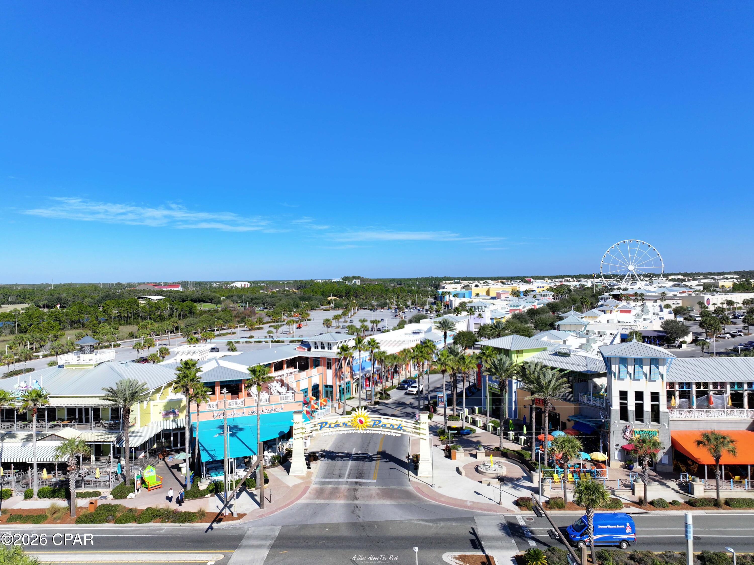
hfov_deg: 71.6
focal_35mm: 24
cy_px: 282
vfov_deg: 56.8
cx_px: 377
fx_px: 523
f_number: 2.8
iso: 120
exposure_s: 1/2000
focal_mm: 12.29
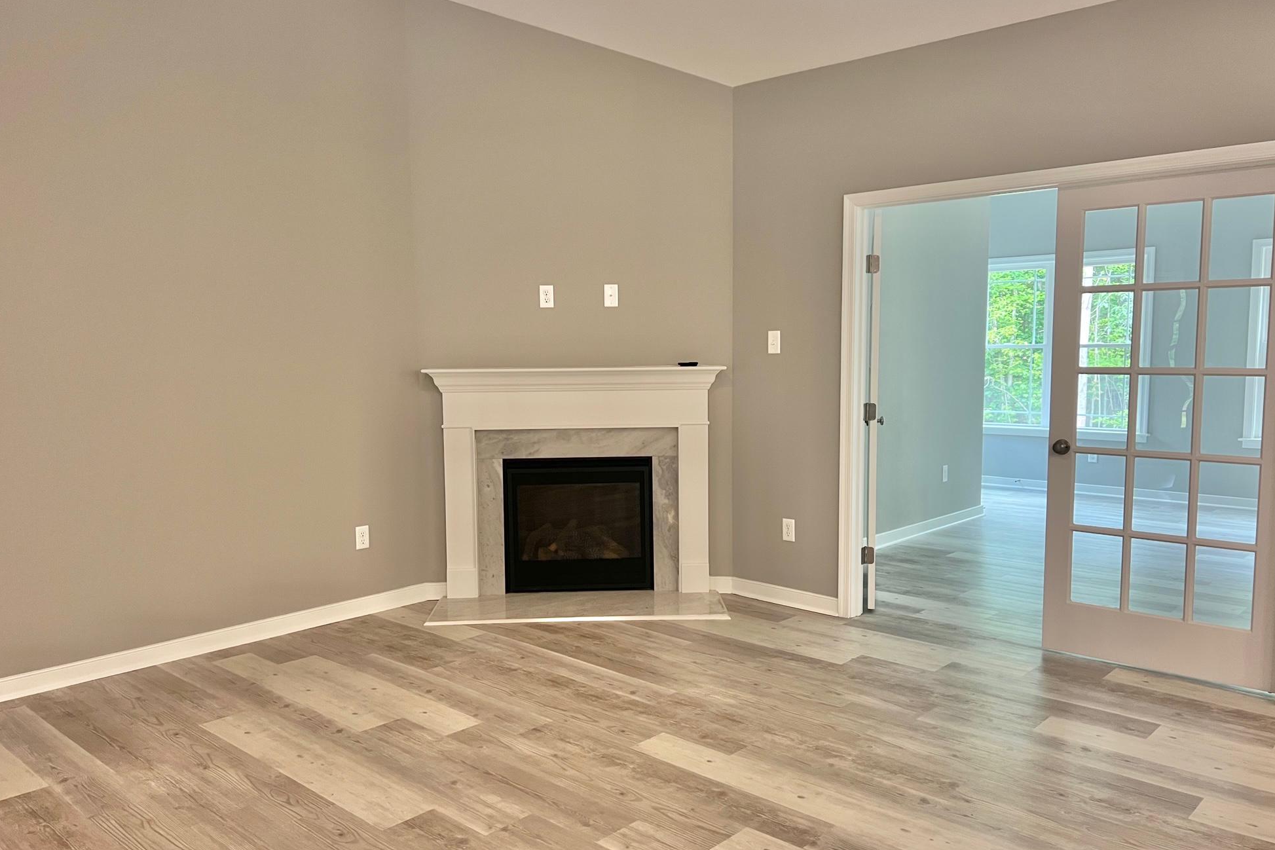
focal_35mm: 28
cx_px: 625
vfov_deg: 46.4
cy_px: 439
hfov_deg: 65.5
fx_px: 992
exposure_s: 1/60
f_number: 1.5
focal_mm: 5.7
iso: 125
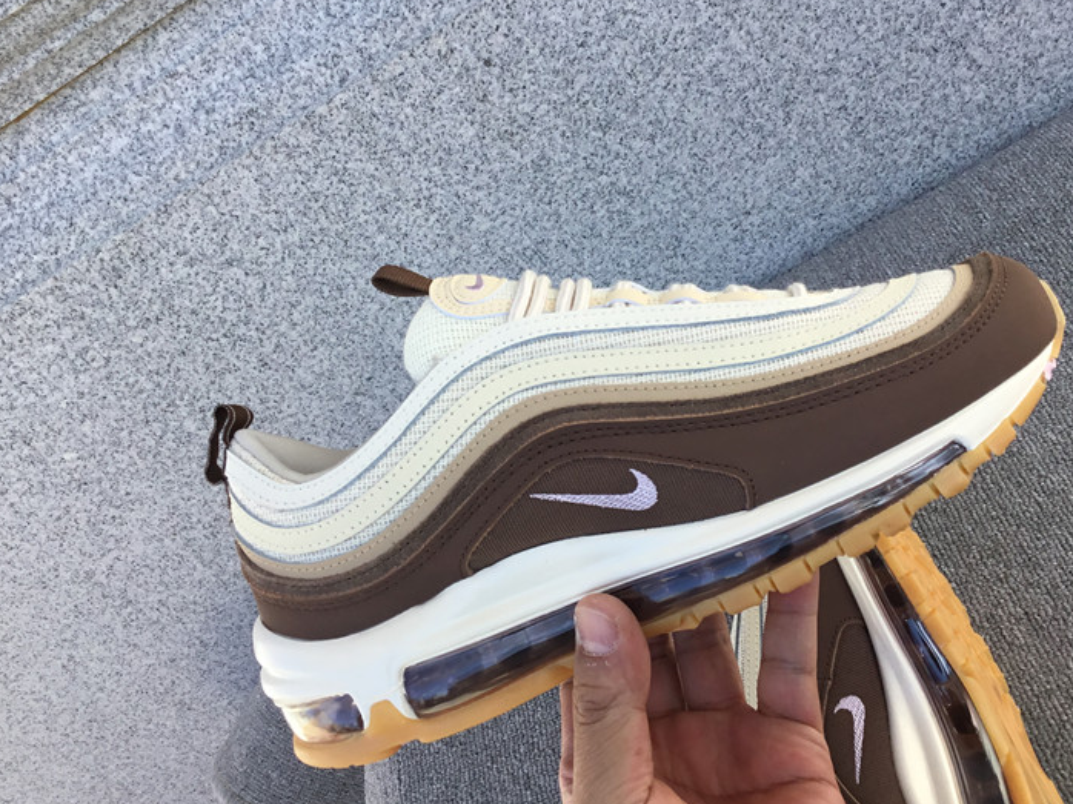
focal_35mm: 40
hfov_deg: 46.7
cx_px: 610
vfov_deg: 35.9
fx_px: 1239
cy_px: 385
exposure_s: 1/369
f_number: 2.4
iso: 25
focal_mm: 3.3
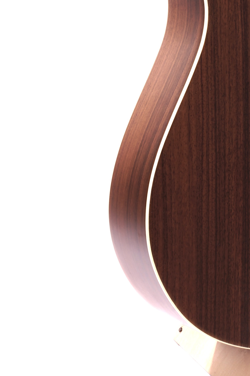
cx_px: 309
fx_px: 1990
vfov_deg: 10.5
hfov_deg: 7.1
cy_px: -145
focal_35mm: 191
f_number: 22
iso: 100
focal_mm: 63
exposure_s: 1/4
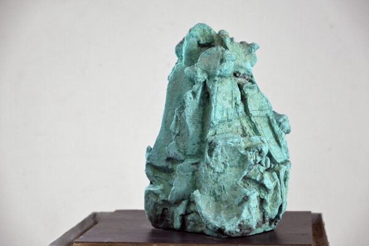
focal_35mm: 103
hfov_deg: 19.8
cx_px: 184
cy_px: 123
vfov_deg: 13.3
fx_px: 1056
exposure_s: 1/100
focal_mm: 103
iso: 2500
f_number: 7.1
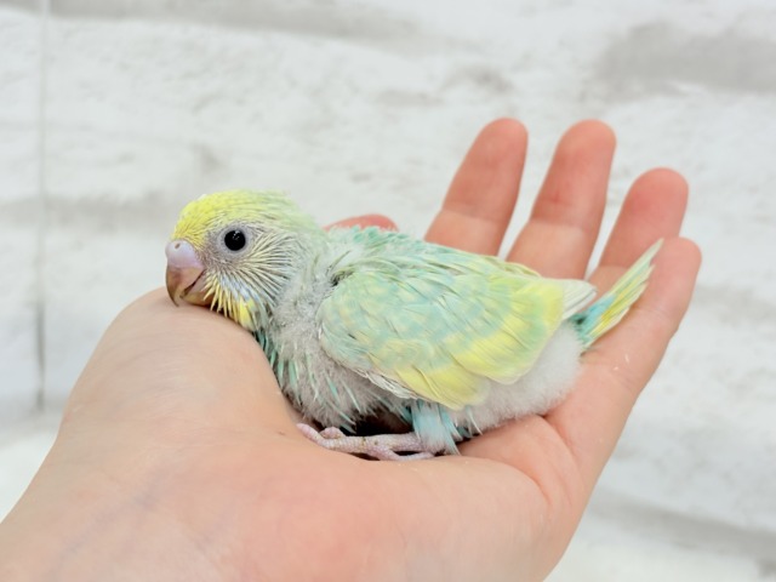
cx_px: 388
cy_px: 291
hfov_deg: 36.8
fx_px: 1166
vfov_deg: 28.0
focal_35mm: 52
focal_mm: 5.96
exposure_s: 1/100
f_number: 1.6
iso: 64
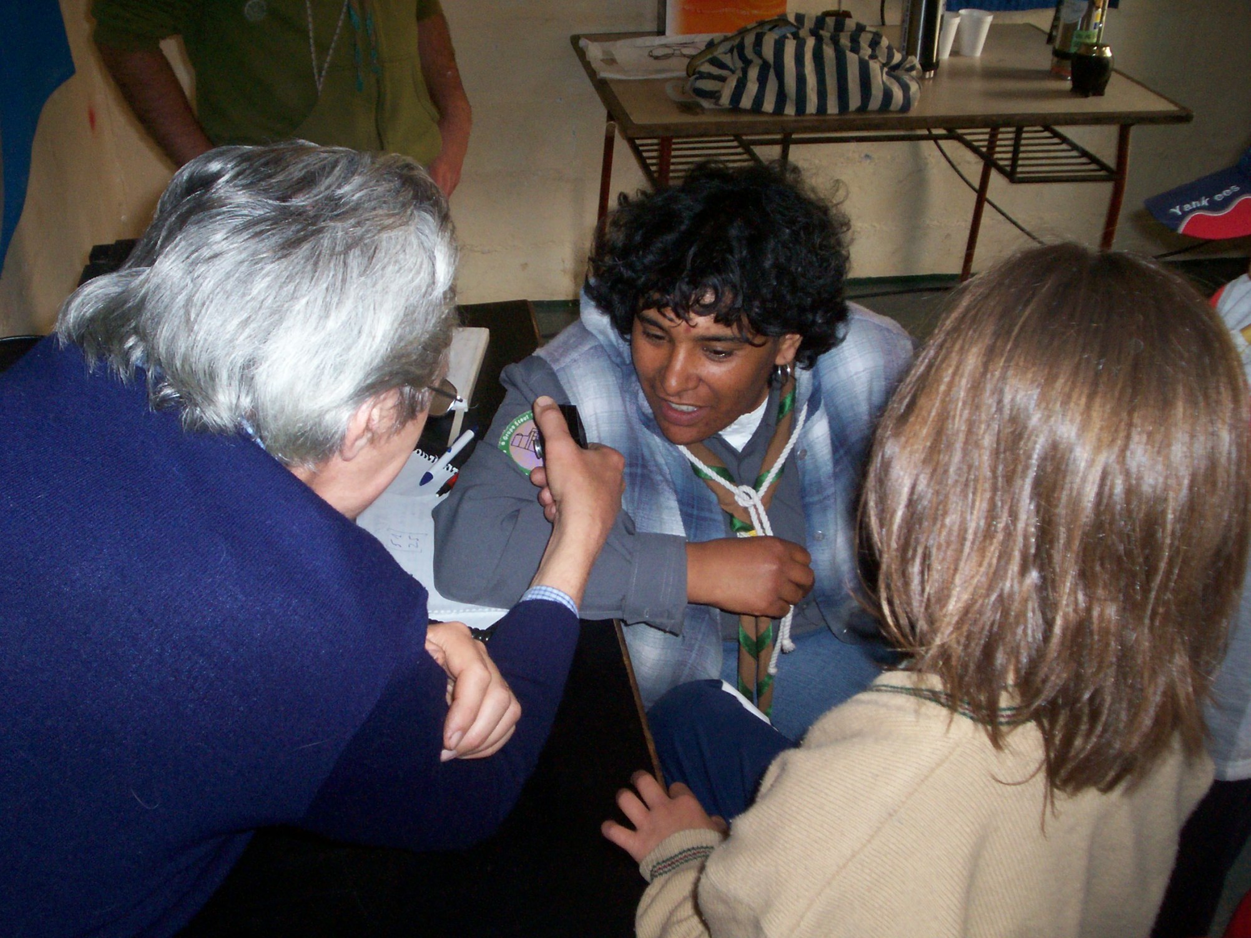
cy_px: 469
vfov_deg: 39.7
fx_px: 1301
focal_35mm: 36
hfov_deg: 51.4
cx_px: 626
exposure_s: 1/64
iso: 140
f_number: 4.5
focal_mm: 5.9
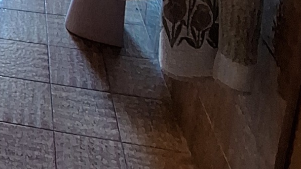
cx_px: -90
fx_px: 487
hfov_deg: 28.3
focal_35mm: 61
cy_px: -187
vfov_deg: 15.2
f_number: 2.2
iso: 200
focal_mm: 1.74
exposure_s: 1/50
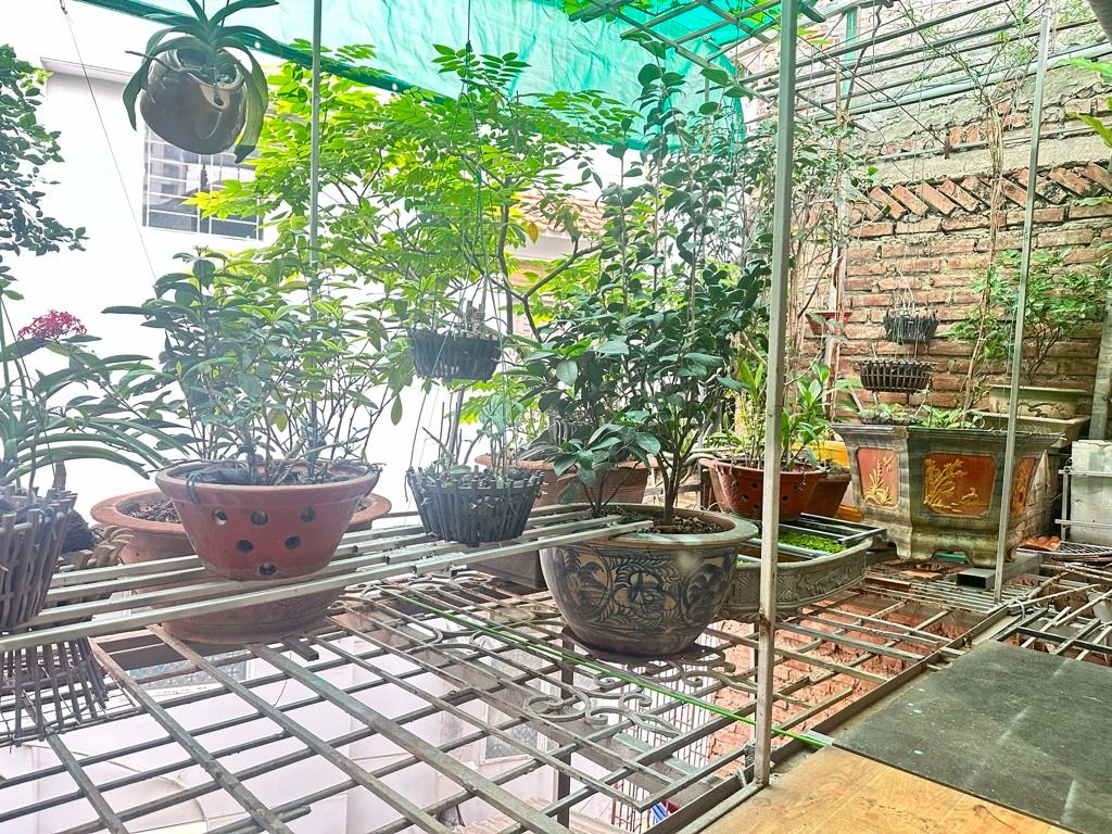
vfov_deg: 56.8
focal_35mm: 24
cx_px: 556
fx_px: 771
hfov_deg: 71.6
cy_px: 417
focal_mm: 6.86
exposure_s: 1/60
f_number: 1.78
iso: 250
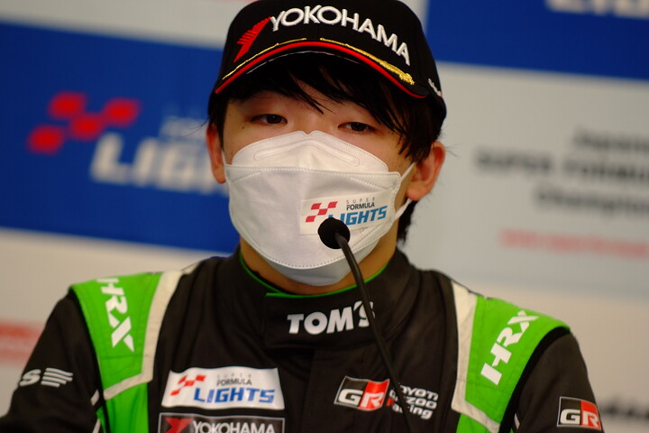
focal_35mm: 263
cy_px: 216
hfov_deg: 7.8
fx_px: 4741
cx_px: 324
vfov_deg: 5.2
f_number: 2.8
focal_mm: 175
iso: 400
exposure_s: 1/320
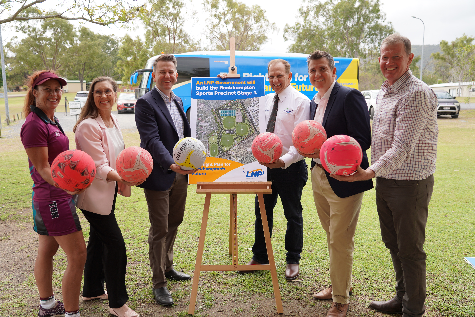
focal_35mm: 29
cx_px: 238
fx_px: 383
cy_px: 158
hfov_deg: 63.7
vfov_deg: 45.0
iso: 100
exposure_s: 1/250
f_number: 4
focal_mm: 29
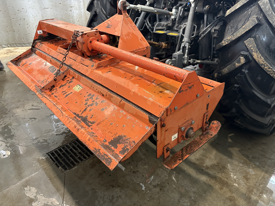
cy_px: 103
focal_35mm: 26
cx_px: 138
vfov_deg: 53.1
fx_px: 207
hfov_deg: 67.3
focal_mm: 5.96
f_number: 1.6
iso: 400
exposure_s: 1/60
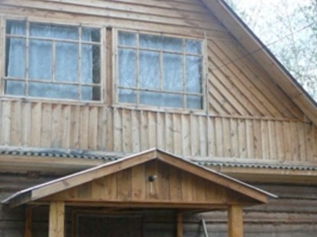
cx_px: 61
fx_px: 540
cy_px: 183
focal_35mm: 59
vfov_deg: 24.5
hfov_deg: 31.8
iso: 100
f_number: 2.8
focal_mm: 5.2
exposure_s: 1/60
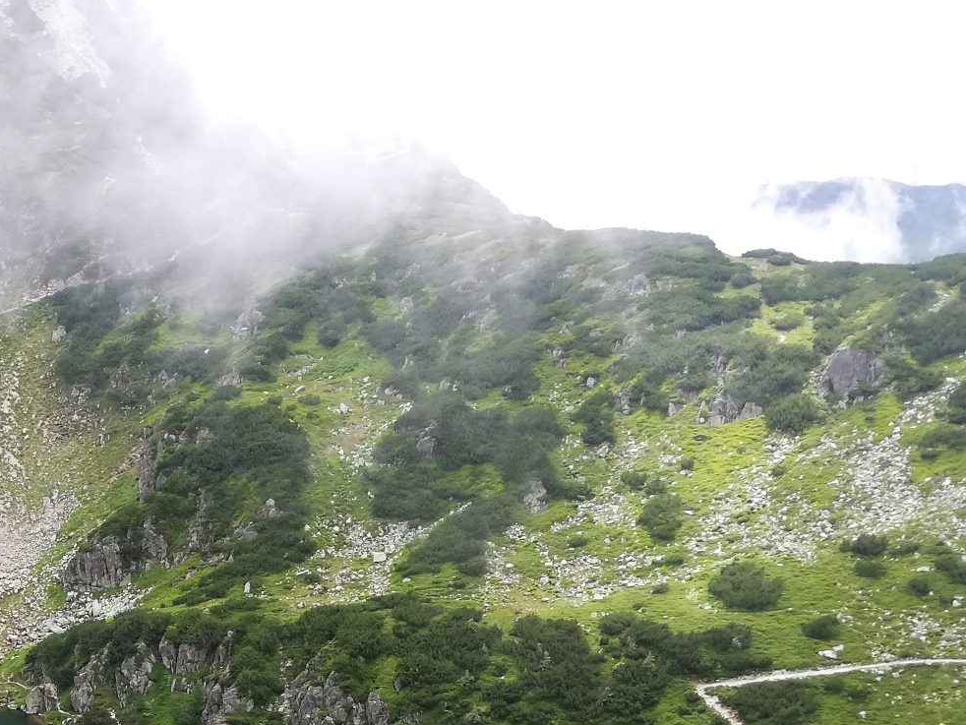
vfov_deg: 22.5
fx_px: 1703
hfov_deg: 30.8
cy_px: 828
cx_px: 179
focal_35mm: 61
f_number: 2.2
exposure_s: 1/373
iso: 50
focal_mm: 3.81
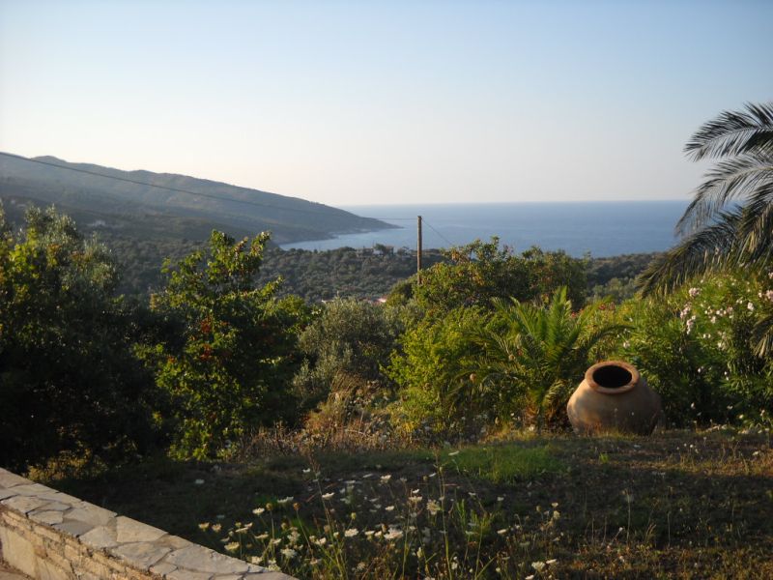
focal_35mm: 41
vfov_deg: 35.1
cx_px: 386
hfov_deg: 45.8
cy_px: 290
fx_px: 916
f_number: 5.5
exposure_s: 1/161
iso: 64
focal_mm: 6.72
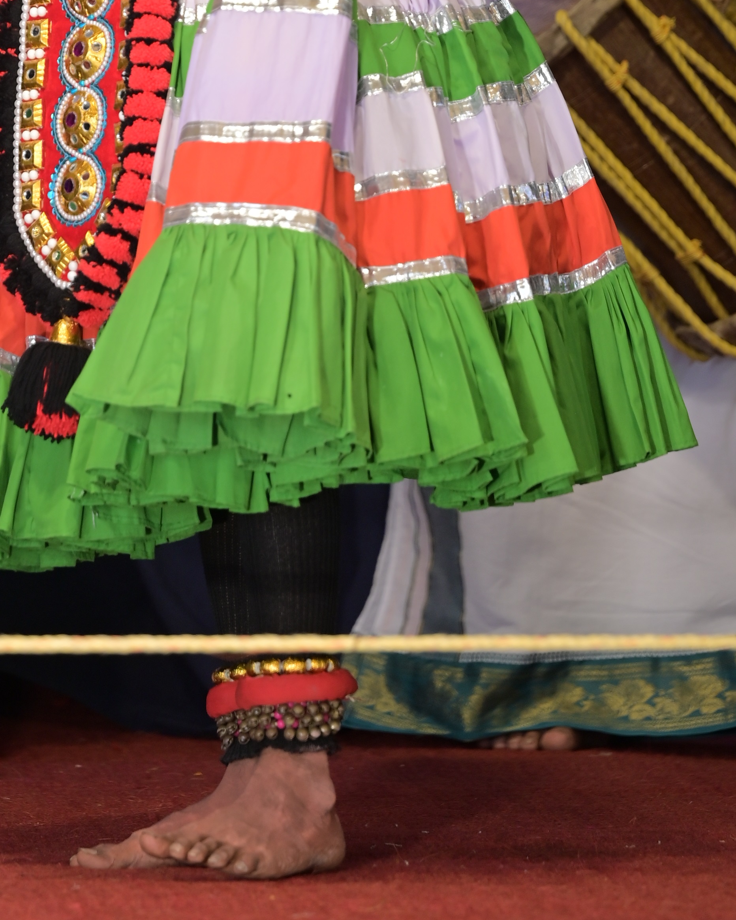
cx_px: 163
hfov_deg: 4.4
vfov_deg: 5.5
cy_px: -153
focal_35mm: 353
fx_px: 9612
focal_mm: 145
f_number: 2.8
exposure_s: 1/250
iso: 250
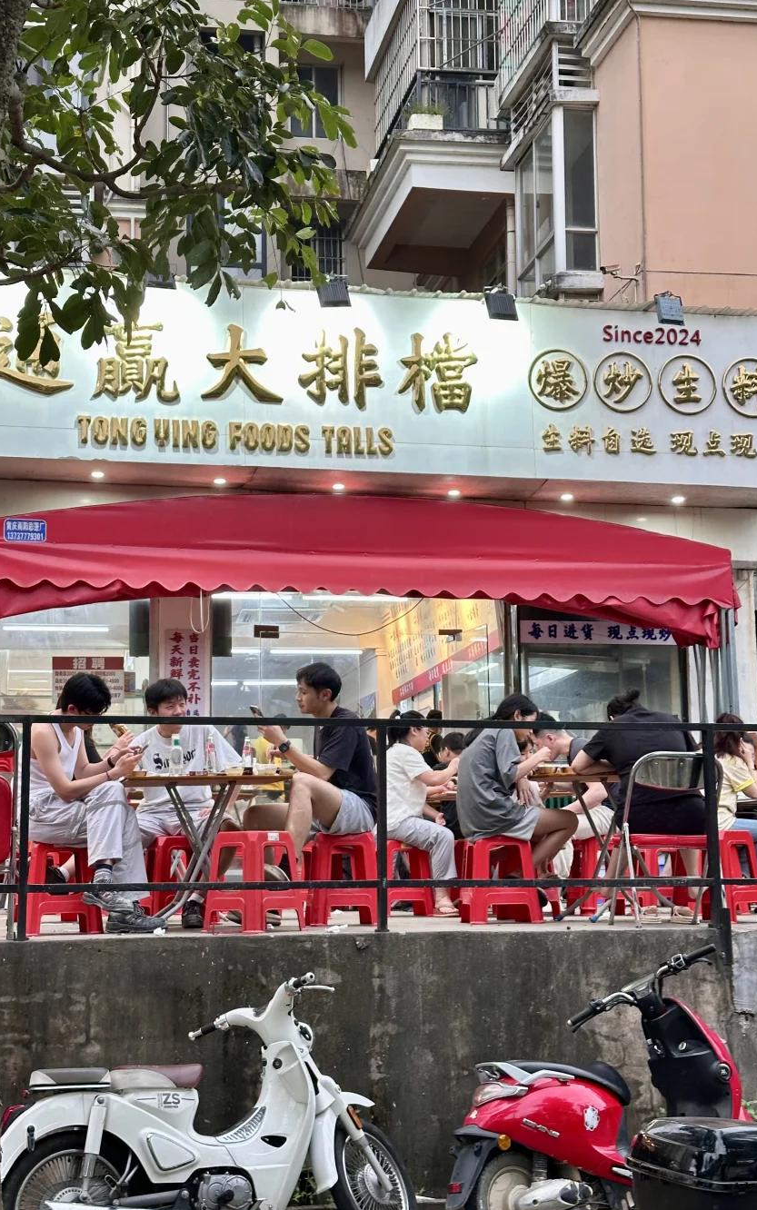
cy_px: 580
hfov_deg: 23.5
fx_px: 1815
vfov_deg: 36.9
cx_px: 327
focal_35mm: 55
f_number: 1.78
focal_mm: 6.86
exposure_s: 1/50
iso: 50
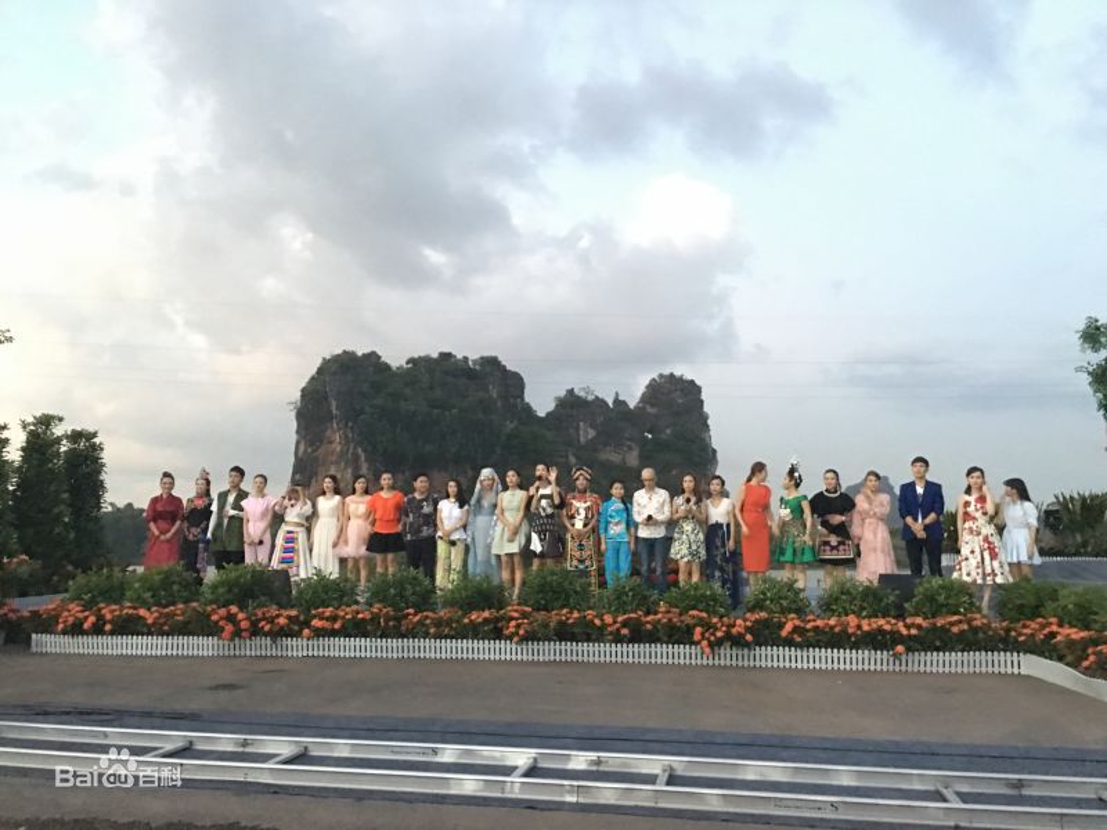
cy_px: 415
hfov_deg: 61.7
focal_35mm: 29
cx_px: 554
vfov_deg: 48.2
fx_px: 927
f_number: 2.2
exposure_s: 1/4
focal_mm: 4.15
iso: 200
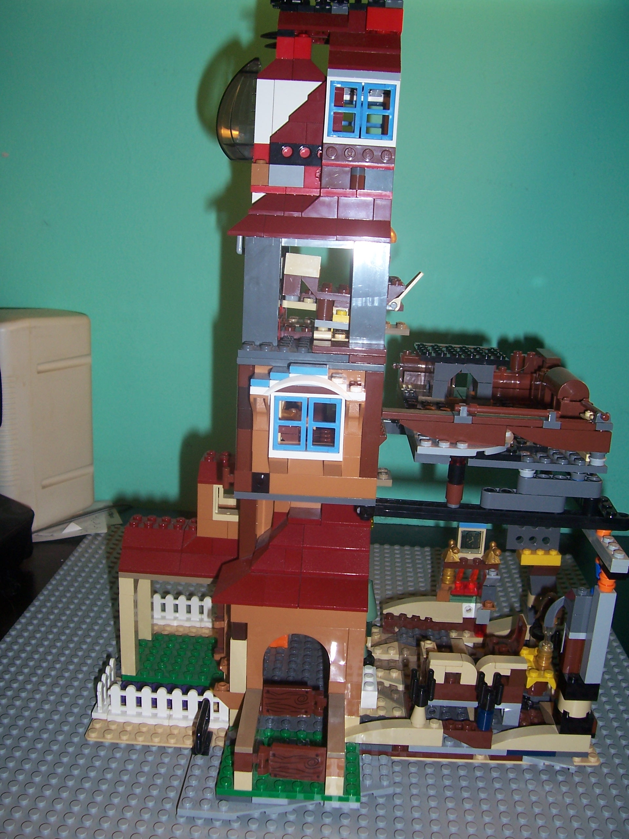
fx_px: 824
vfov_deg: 54.0
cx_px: 314
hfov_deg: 41.8
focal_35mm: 34
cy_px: 420
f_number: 2.7
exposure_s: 1/60
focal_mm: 5.6
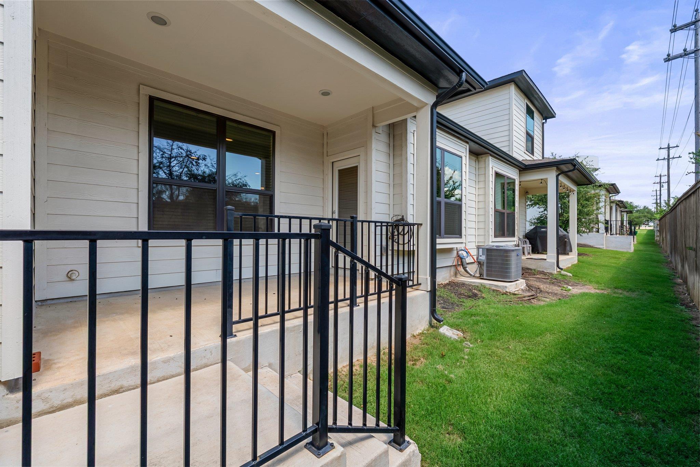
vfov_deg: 77.4
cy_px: 234
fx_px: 292
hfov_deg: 100.4
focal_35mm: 15
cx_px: 350
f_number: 11
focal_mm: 15
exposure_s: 1/13
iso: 160
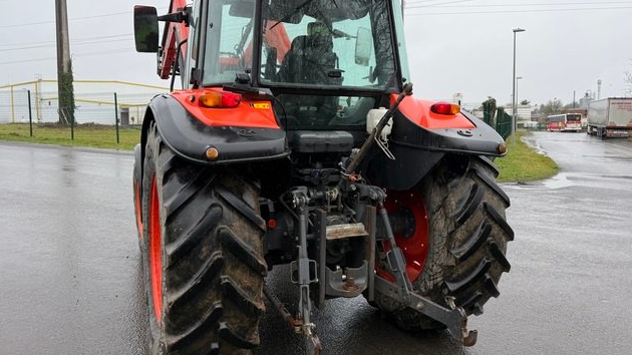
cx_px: 315
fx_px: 452
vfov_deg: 42.8
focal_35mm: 27
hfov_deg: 69.9
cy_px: 157
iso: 80
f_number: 1.78
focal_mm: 6.76
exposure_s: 1/772
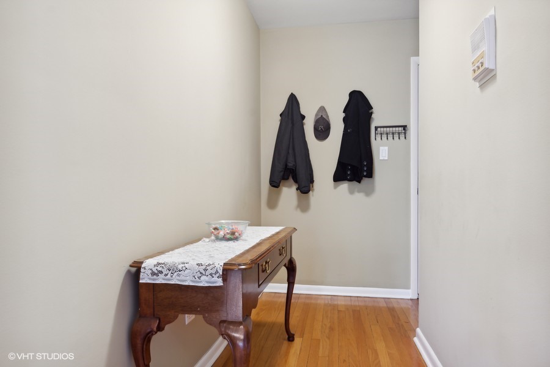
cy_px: 184
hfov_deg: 73.7
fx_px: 367
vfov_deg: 53.1
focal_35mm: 24
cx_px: 275
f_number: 8
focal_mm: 16
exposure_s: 1/6
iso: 200
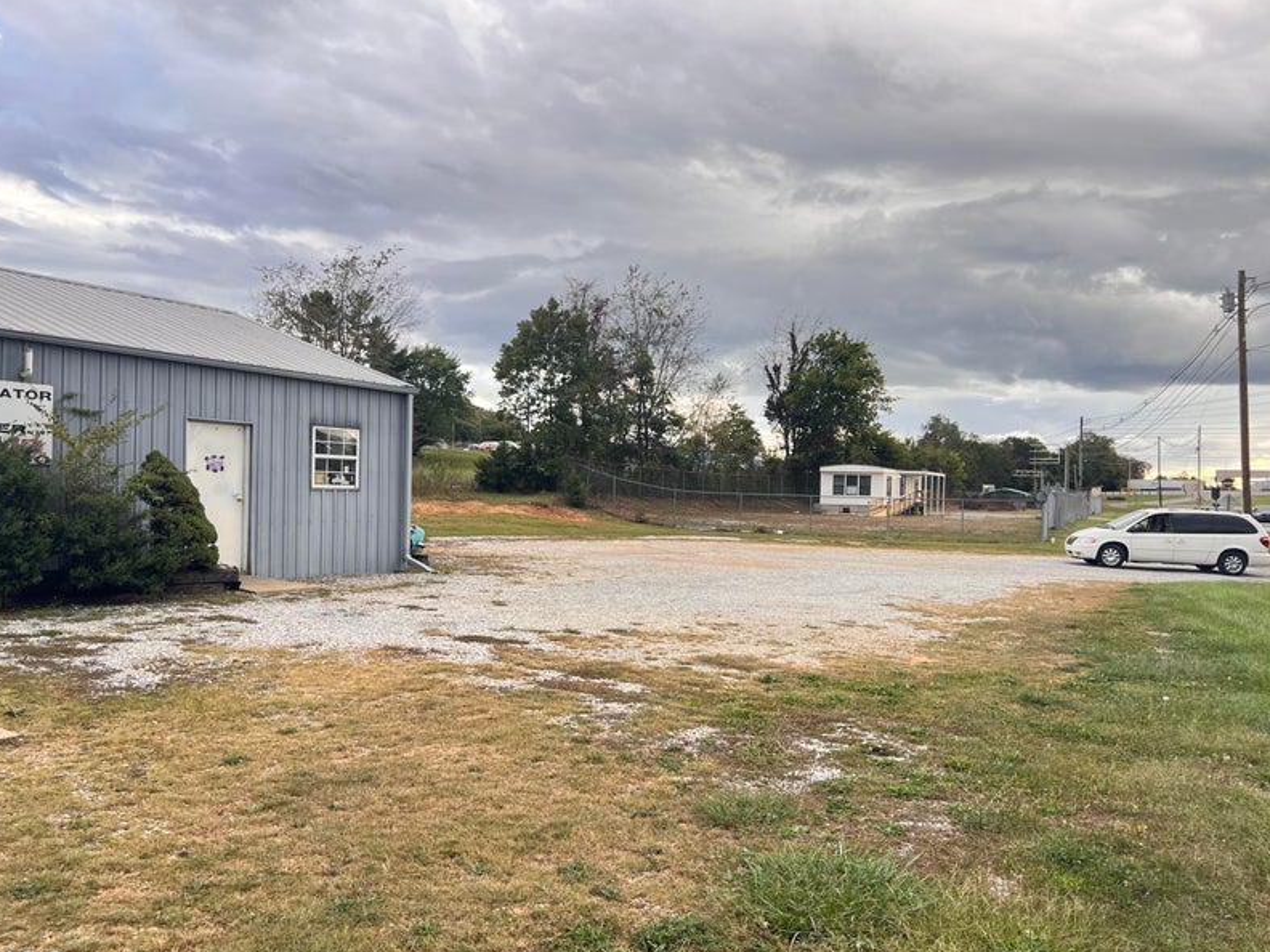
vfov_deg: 49.7
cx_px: 621
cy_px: 497
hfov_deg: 63.4
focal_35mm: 28
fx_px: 1027
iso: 50
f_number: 1.5
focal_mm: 5.7
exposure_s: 1/394
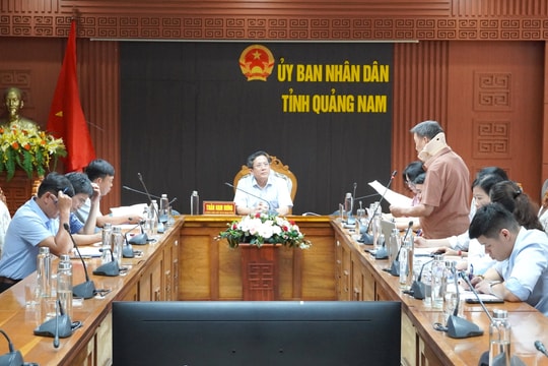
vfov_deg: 20.6
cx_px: 274
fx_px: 1005
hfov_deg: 30.5
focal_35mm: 66
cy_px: 183
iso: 3200
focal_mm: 44
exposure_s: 1/160
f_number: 5
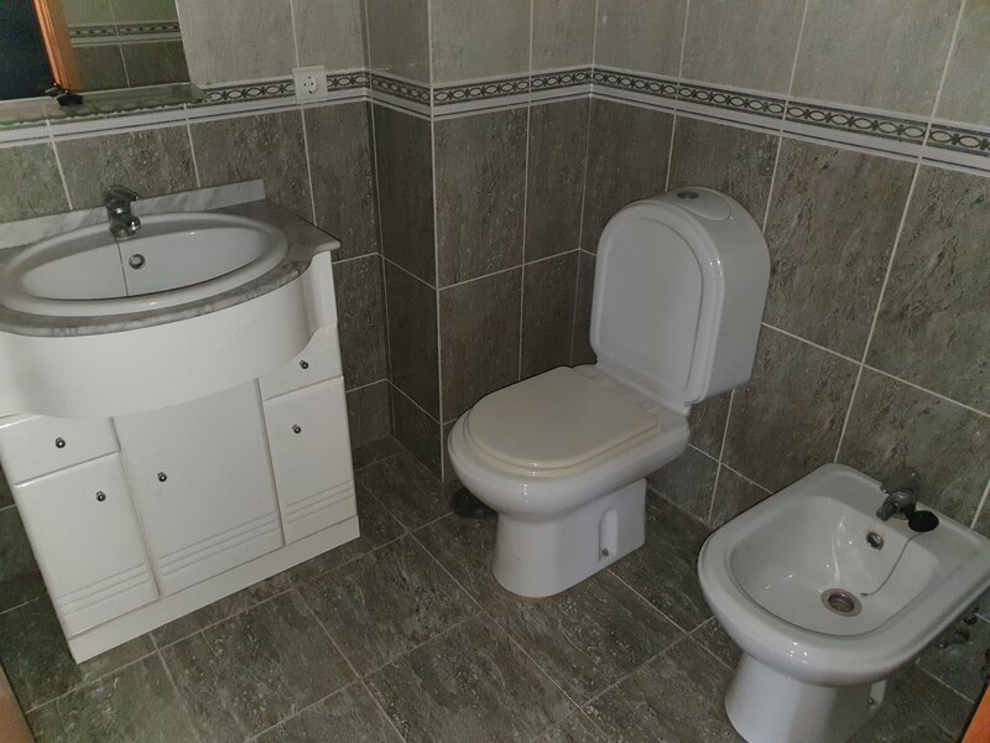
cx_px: 495
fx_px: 744
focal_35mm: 26
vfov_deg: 53.1
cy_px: 372
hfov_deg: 67.3
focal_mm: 4.32
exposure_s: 1/10
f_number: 1.5
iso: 200
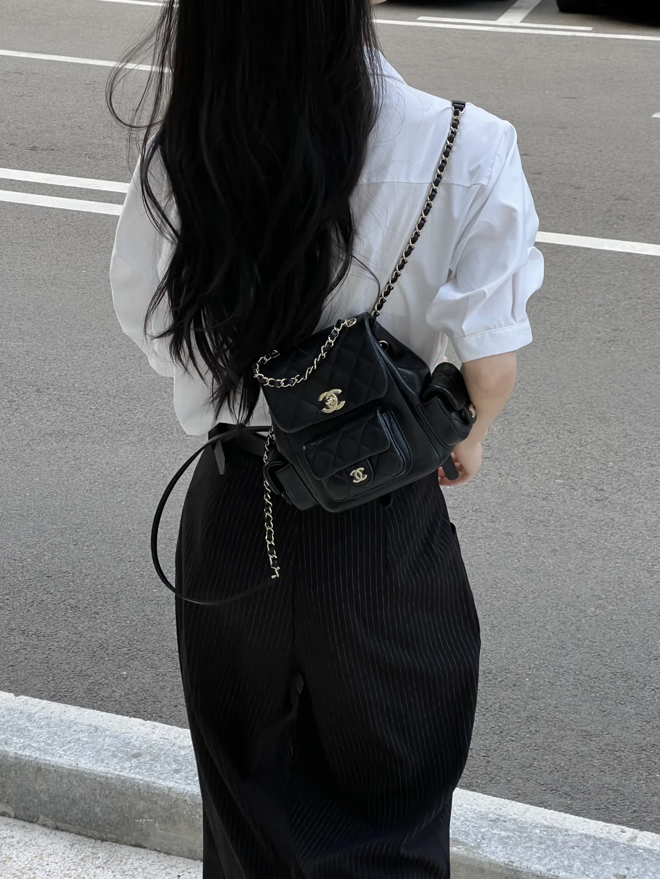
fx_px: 1957
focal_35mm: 77
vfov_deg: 25.3
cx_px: 330
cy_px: 440
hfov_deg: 19.1
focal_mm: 9
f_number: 2.8
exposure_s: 1/99
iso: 125
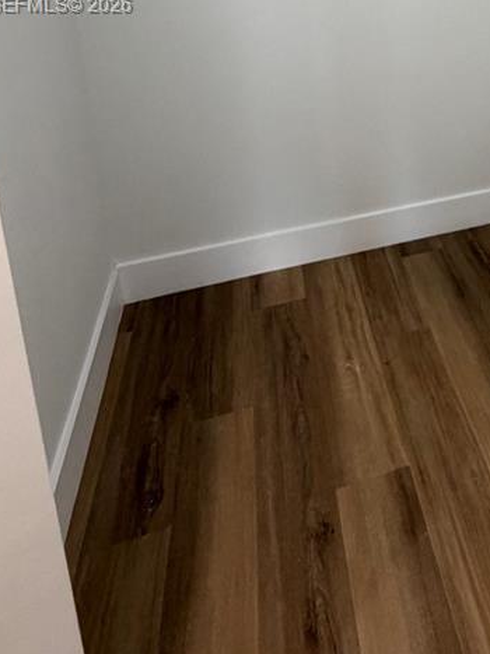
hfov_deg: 35.4
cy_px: 7
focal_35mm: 36
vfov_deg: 44.2
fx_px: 680
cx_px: 503
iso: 200
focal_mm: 2.22
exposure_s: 1/60
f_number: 2.2
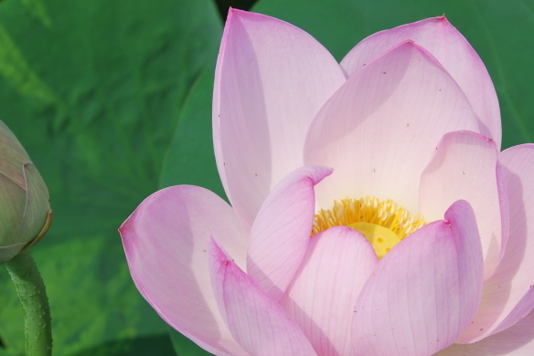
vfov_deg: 13.7
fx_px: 1484
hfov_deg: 20.4
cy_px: 220
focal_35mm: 100
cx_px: 249
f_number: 8
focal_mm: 38
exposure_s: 1/250
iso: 100
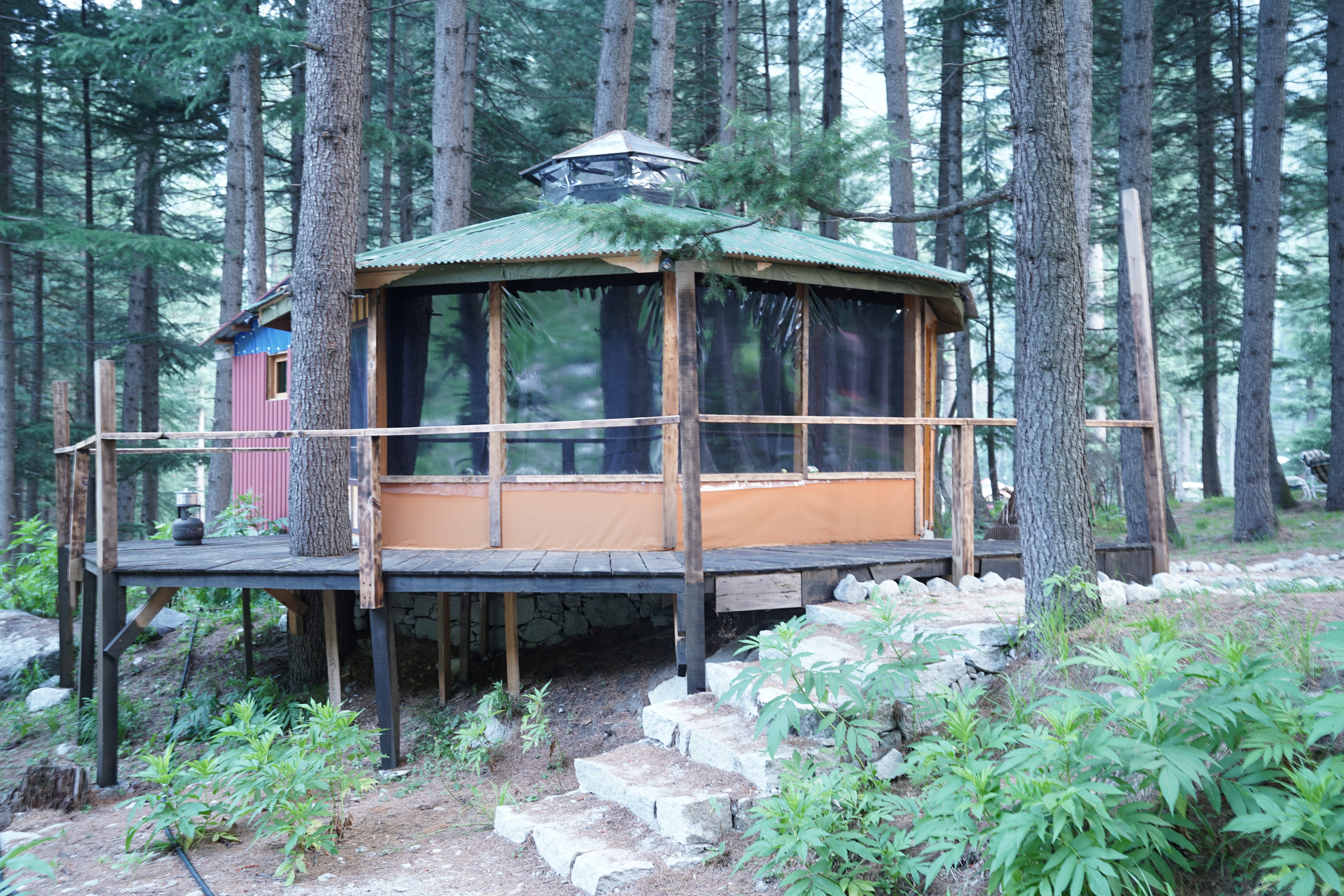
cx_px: 672
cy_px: 448
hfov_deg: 59.2
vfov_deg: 41.5
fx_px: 1183
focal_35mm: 32
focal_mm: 31.7
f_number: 3.5
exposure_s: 1/1.6
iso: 100
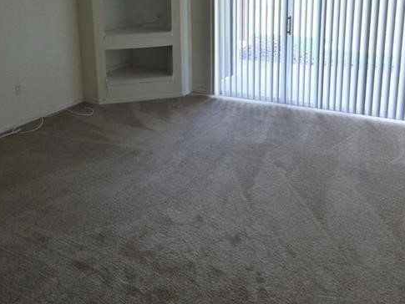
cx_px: 180
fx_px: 386
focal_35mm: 33
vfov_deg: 41.1
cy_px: 60
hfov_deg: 55.2
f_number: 2.8
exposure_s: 1/100
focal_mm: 3.58
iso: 250
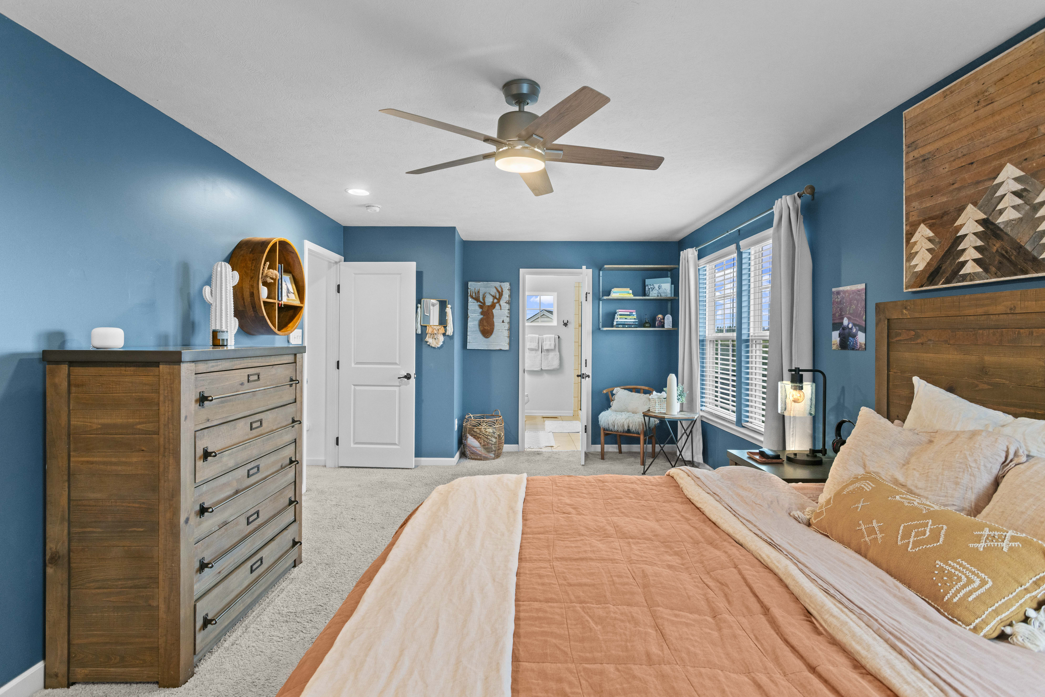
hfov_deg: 93.3
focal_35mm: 17
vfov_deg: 70.5
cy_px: 348
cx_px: 522
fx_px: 494
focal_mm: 17
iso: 500
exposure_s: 1/1.67
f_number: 7.1
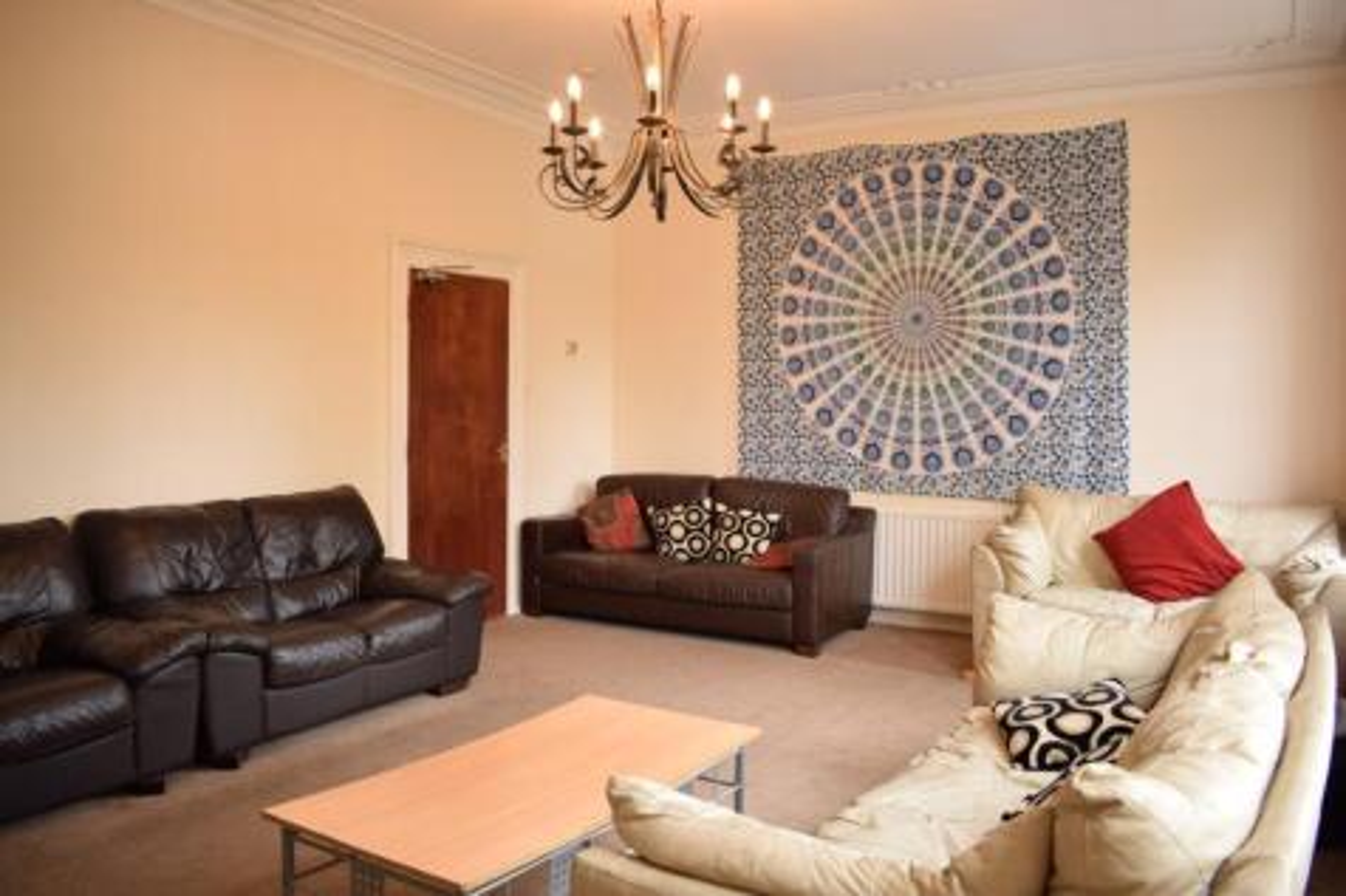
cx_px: 673
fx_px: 1009
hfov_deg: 67.4
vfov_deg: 47.9
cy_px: 448
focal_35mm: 27
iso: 400
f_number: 3.5
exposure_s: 1/30
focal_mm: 18
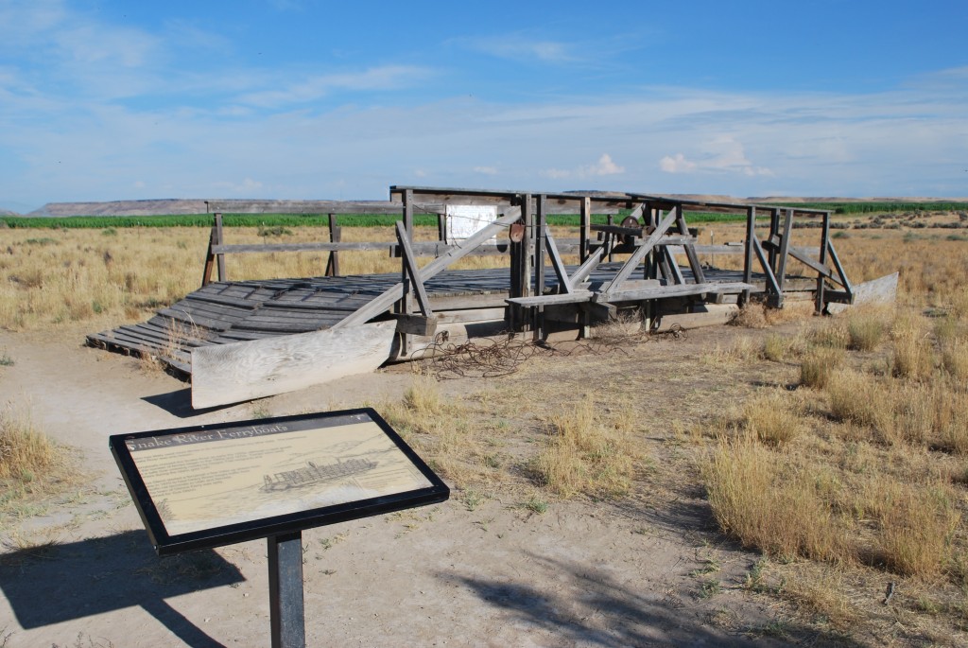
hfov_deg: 57.2
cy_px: 324
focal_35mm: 33
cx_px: 484
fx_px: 888
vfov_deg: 40.1
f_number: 9
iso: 100
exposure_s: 1/320
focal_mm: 22
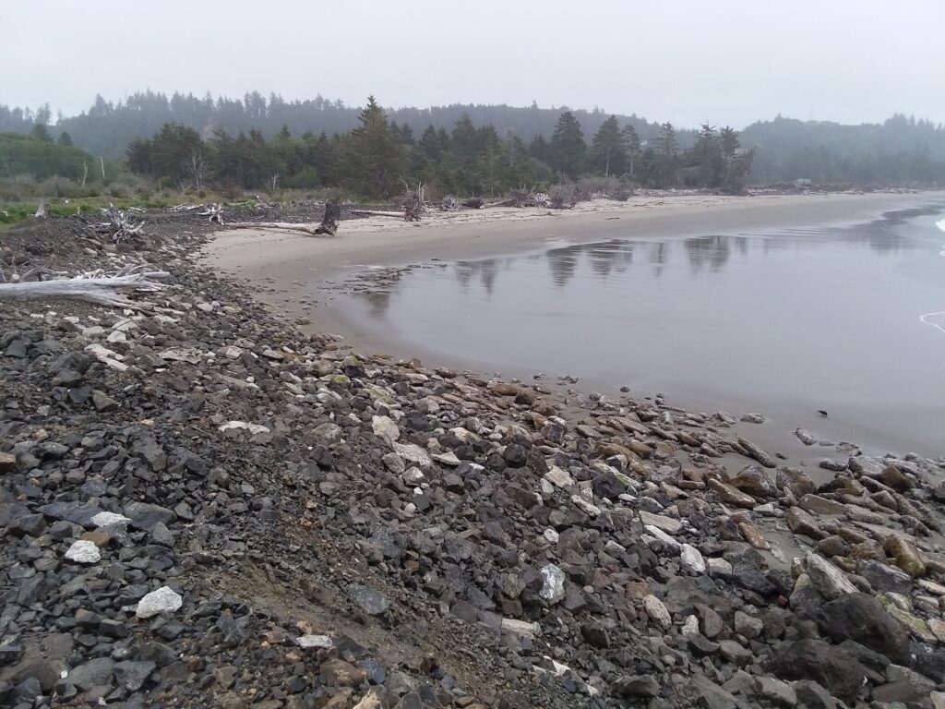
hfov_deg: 65.3
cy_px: 354
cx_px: 472
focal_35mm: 27
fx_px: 737
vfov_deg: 51.4
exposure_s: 1/762
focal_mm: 2.91
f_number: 1.9
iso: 50
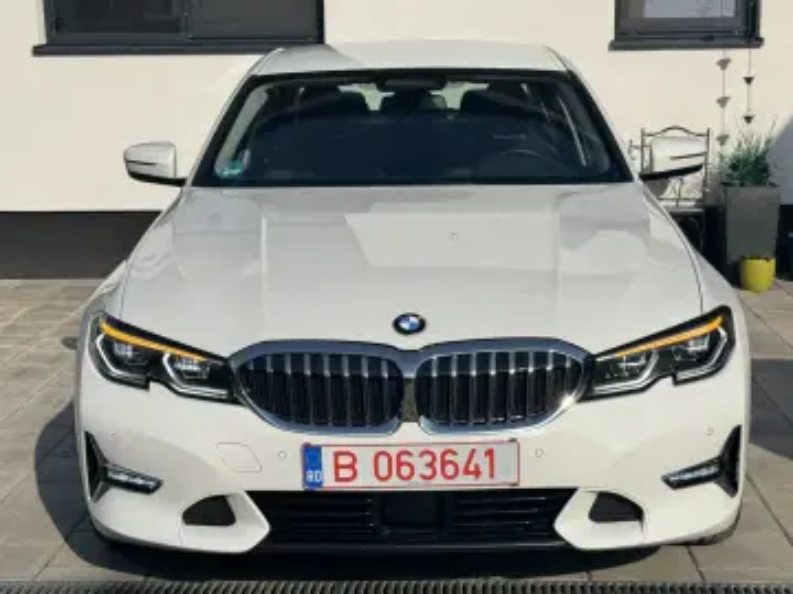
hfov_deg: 39.7
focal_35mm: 48
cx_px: 396
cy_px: 297
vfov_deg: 30.3
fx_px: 1100
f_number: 1.78
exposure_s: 1/12500
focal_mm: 6.76
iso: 80
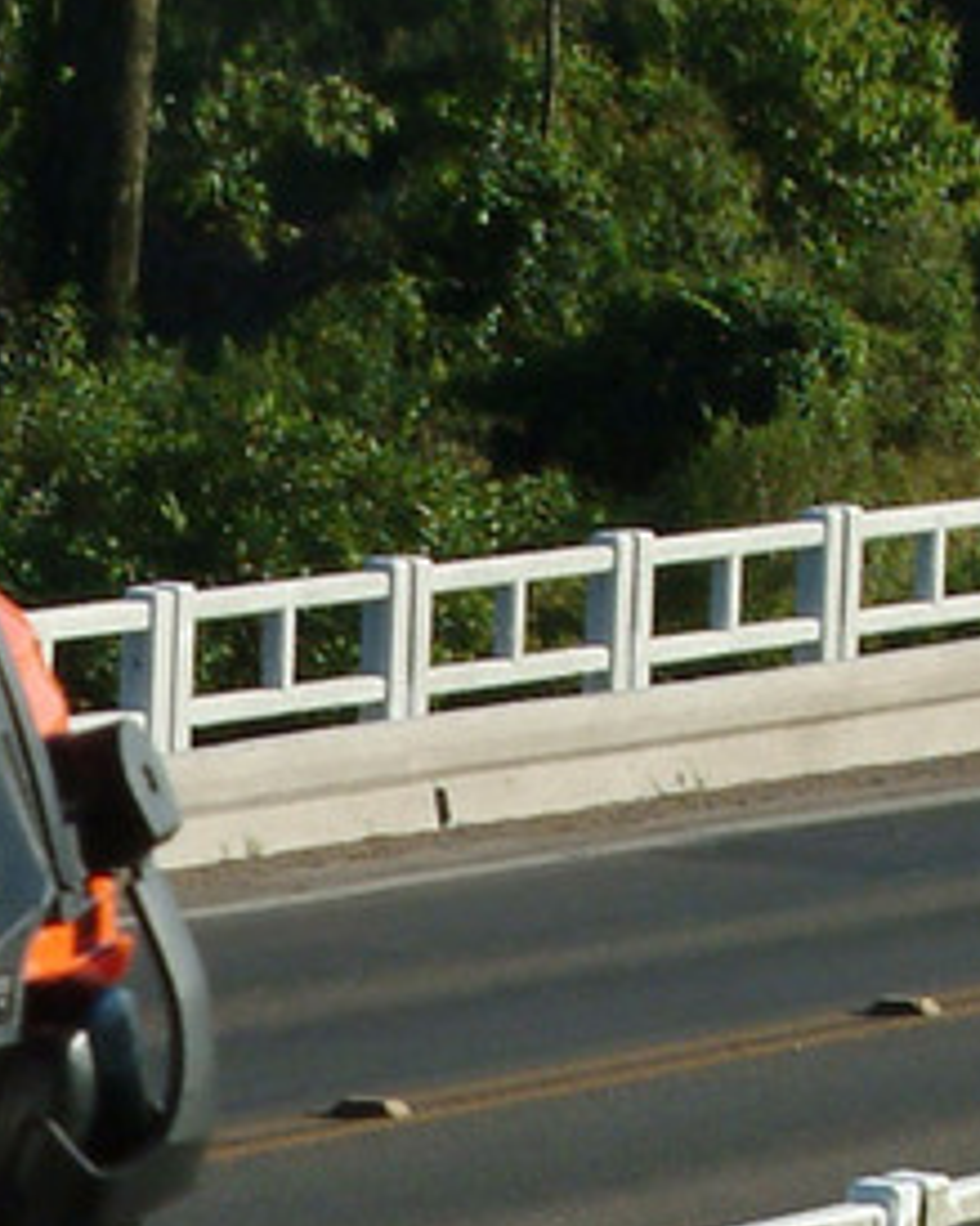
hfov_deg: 4.8
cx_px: 338
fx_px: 11808
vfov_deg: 5.9
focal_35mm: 326
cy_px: 1512
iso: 100
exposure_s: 1/125
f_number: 11
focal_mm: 31
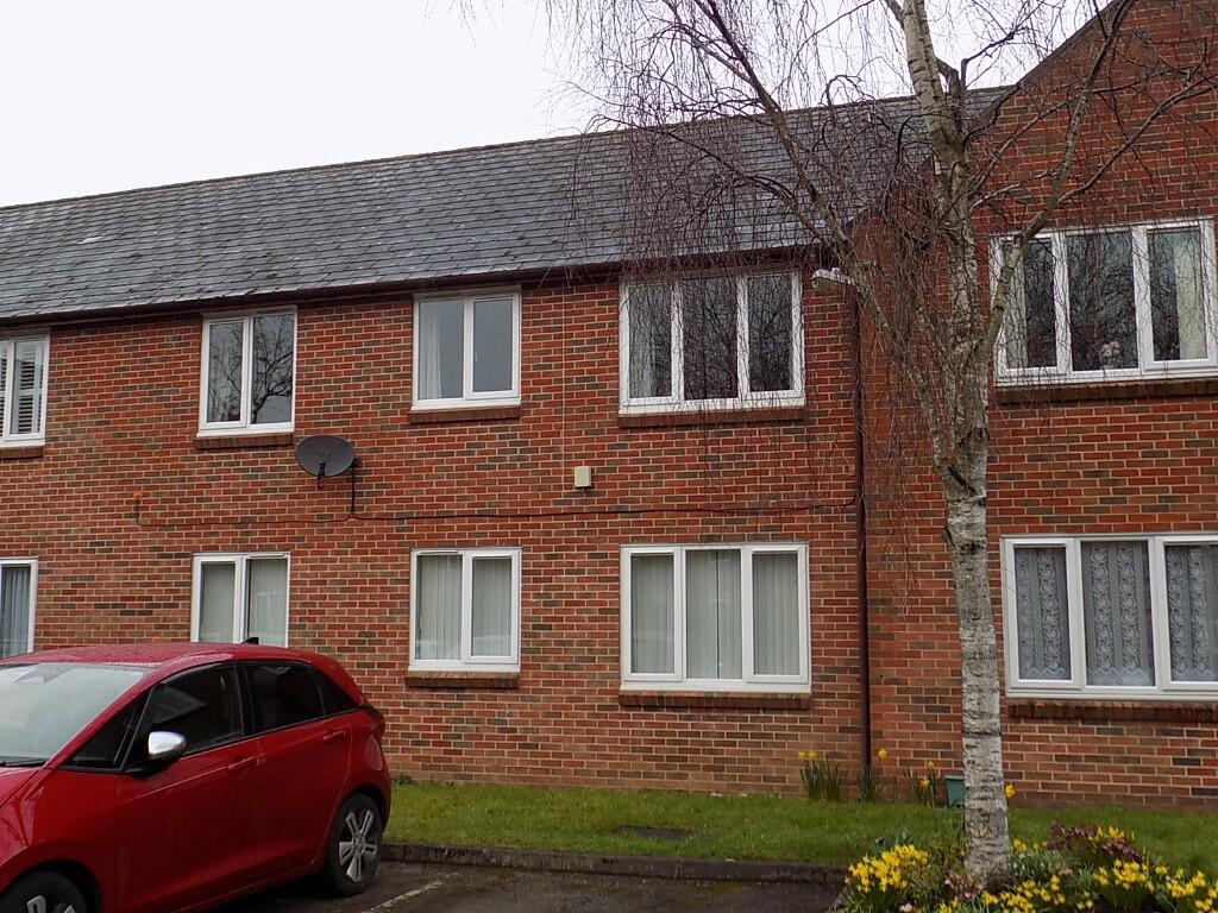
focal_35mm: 34
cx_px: 609
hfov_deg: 54.0
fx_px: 1196
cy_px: 456
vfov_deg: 41.8
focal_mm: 6.1
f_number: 3.4
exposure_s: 1/100
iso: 80
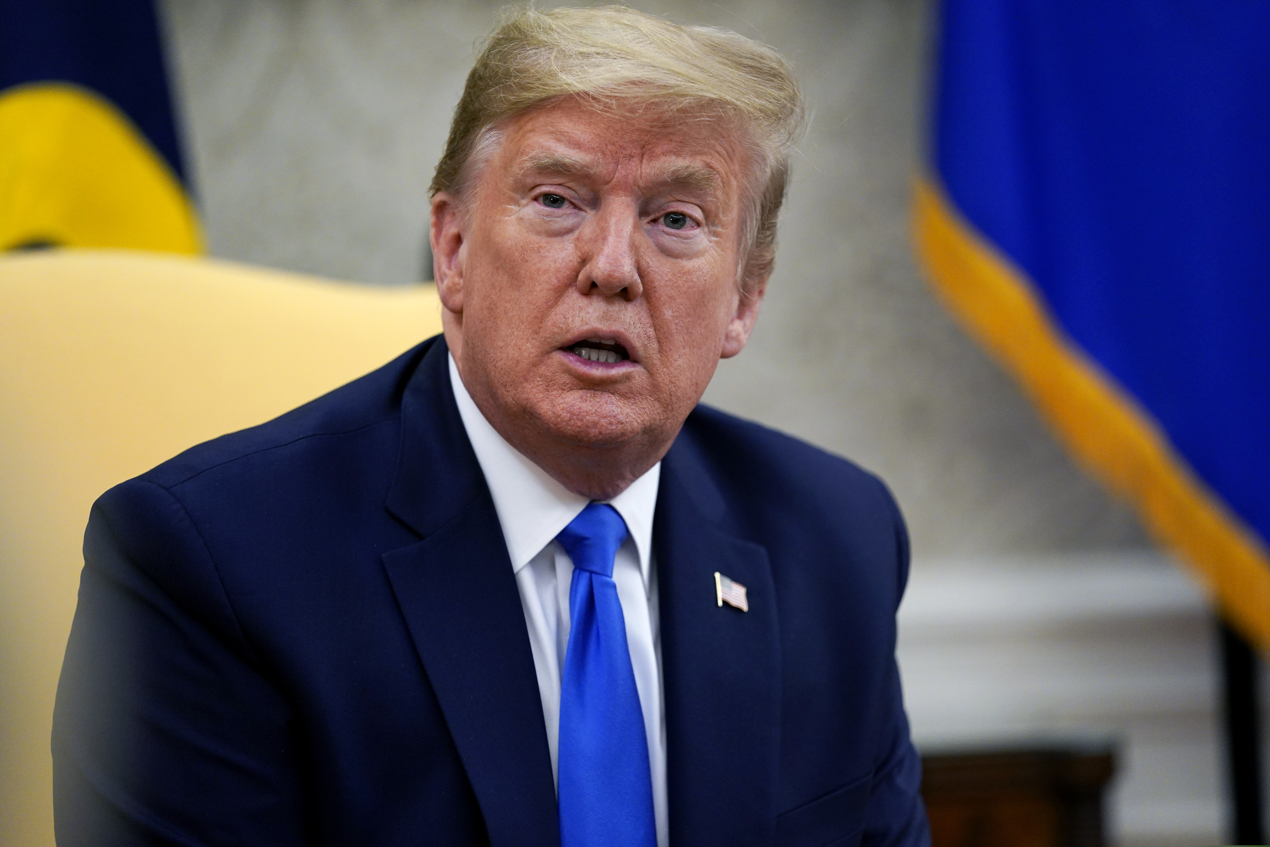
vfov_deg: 6.9
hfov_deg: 10.3
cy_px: 424
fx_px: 7055
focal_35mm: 200
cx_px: 635
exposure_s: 1/250
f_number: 2.8
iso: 2000
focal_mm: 200
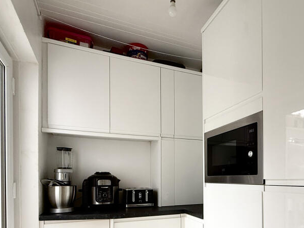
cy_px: 183
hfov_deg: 70.9
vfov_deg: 53.1
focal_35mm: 24
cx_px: 181
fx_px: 211
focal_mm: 2.22
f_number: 2.2
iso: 160
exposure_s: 1/99
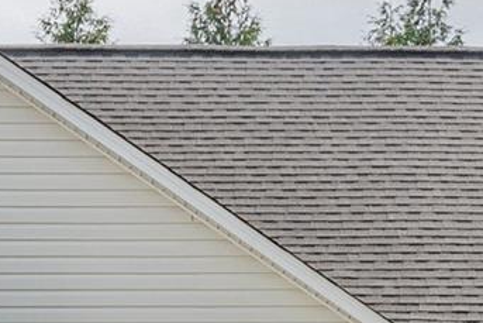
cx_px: 35
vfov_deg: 6.6
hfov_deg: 9.8
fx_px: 2805
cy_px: 271
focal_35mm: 209
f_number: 7.1
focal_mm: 35
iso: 320
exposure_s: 1/2000
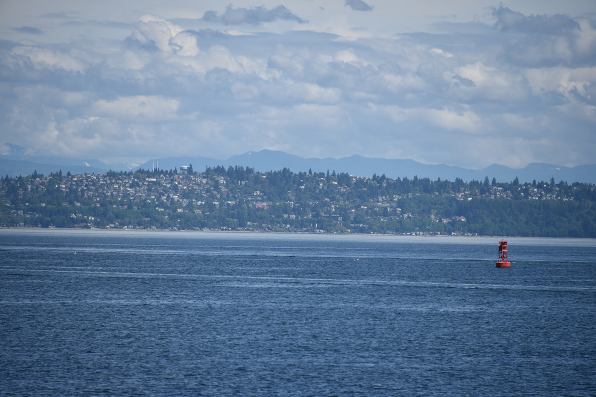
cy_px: 198
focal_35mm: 300
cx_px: 298
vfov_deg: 4.6
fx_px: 4967
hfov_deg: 6.9
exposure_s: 1/640
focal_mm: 300
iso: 100
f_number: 6.3
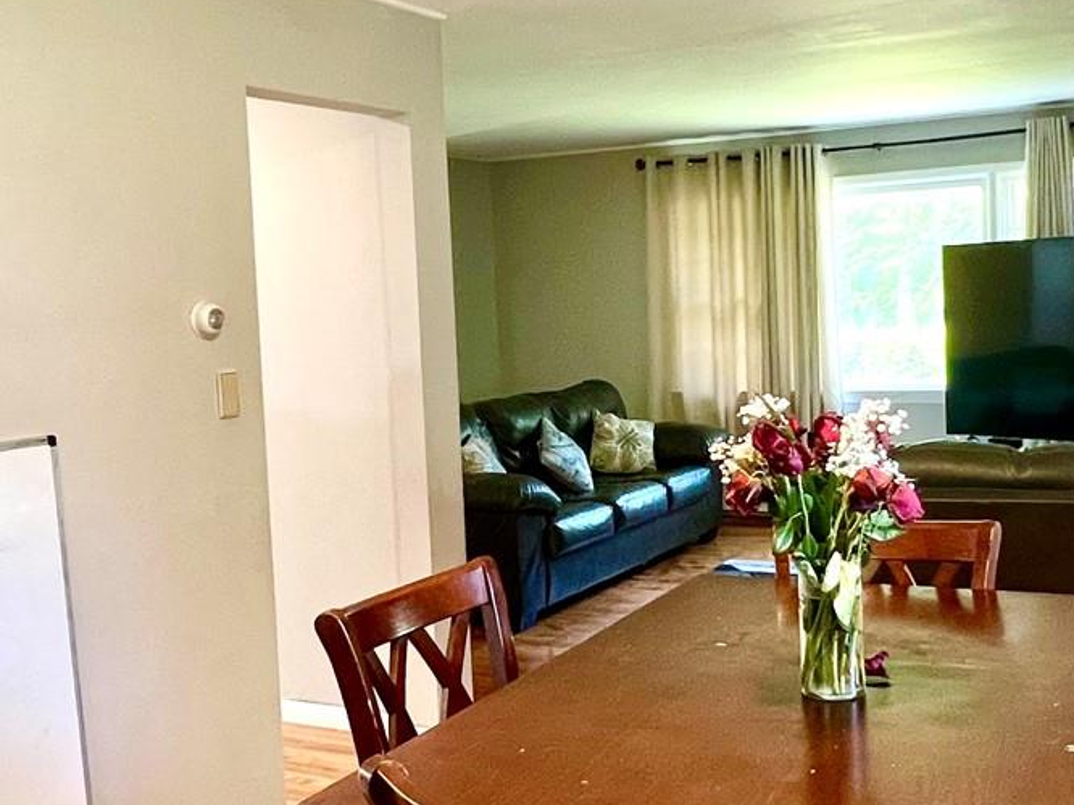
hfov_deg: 46.7
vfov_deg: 35.9
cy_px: 368
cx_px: 619
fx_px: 1241
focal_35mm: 40
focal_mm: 1.57
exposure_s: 1/60
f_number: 1.8
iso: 250
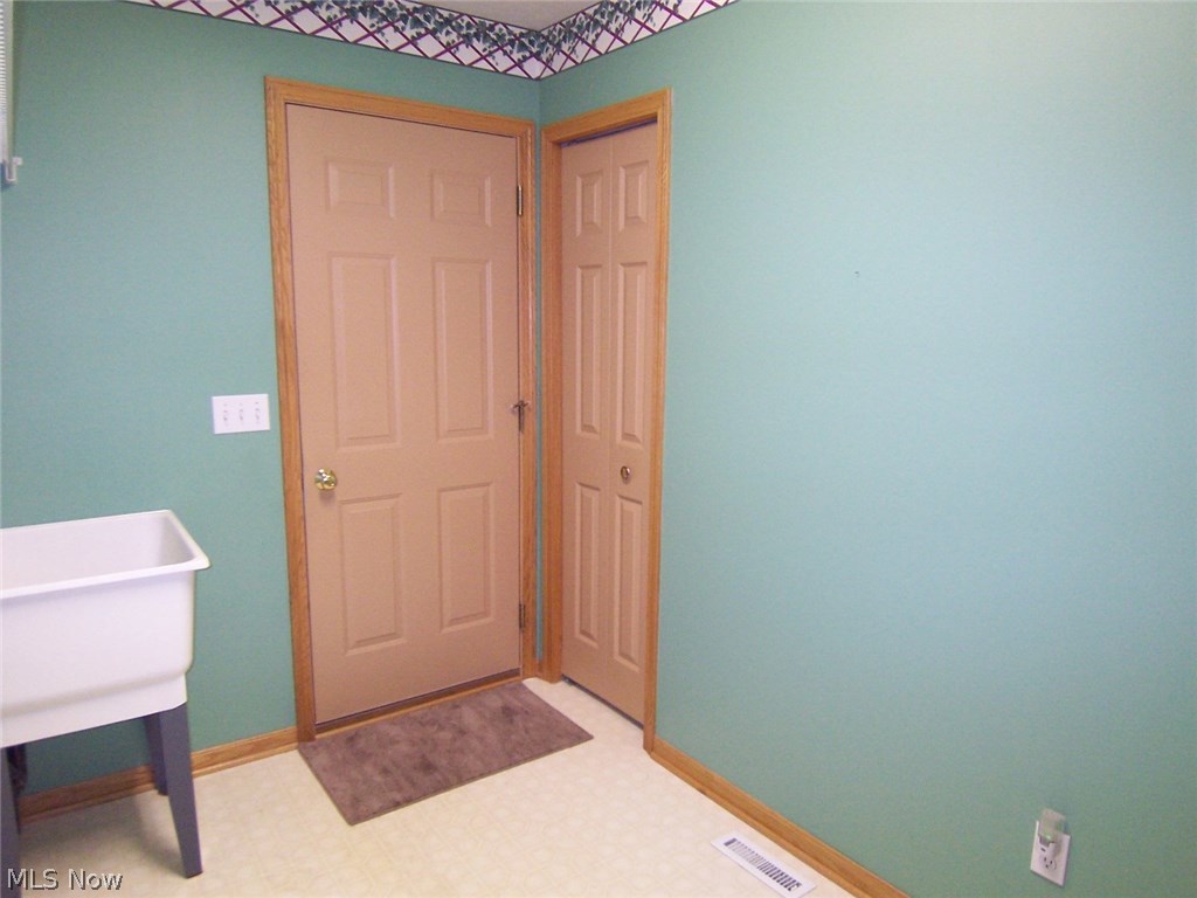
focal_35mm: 23
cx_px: 598
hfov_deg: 73.9
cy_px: 449
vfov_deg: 58.9
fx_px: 795
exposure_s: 1/30
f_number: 2.8
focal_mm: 3.8
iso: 200
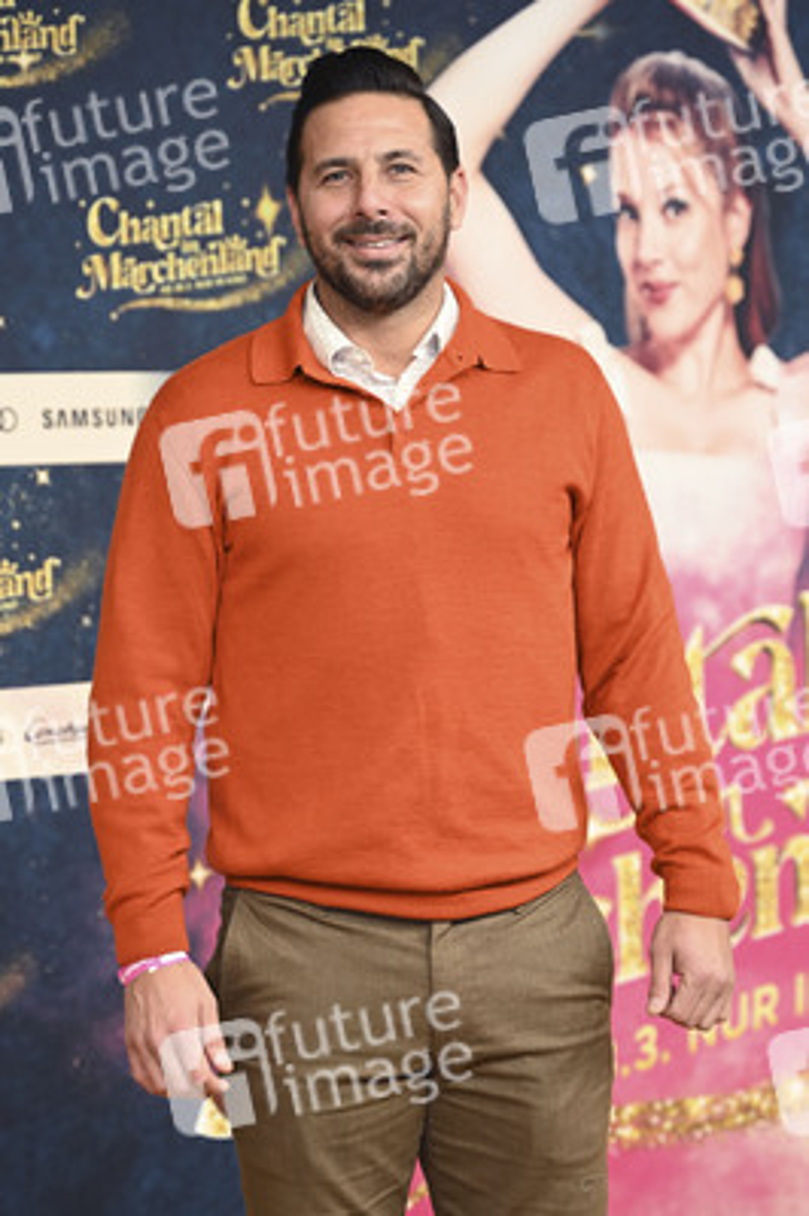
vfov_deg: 27.0
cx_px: 404
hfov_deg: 18.2
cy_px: 608
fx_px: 2532
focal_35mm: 75
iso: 400
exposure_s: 1/160
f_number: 2.8
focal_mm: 75
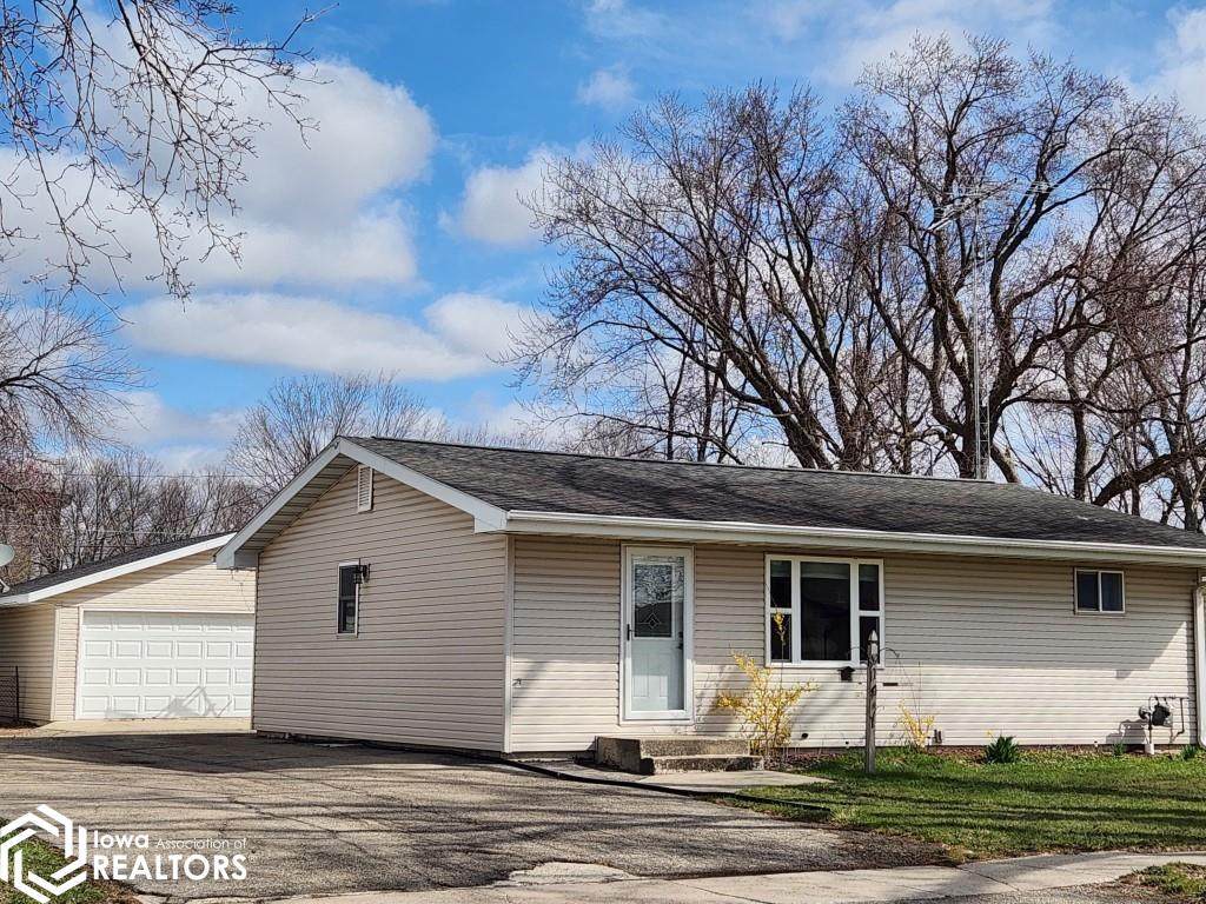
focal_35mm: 23
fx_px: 801
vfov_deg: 58.9
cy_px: 452
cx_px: 603
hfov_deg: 73.9
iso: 20
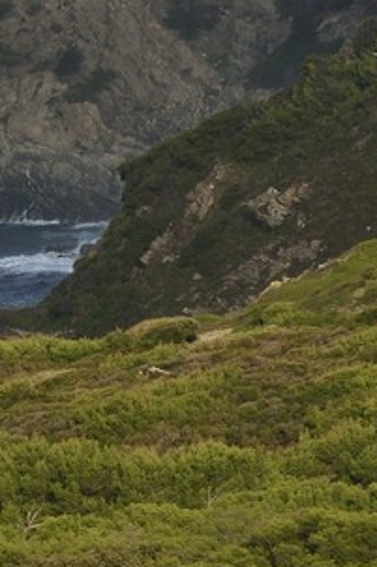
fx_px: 16244
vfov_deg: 2.0
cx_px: -1035
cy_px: 49
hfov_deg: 1.3
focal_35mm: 1033
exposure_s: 1/320
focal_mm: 195
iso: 200
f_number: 11
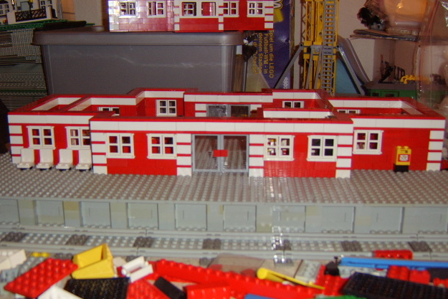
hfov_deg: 57.2
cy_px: 155
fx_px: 411
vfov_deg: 40.0
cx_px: 220
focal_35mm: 33
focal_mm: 8.13
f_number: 2.7
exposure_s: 1/30
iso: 141
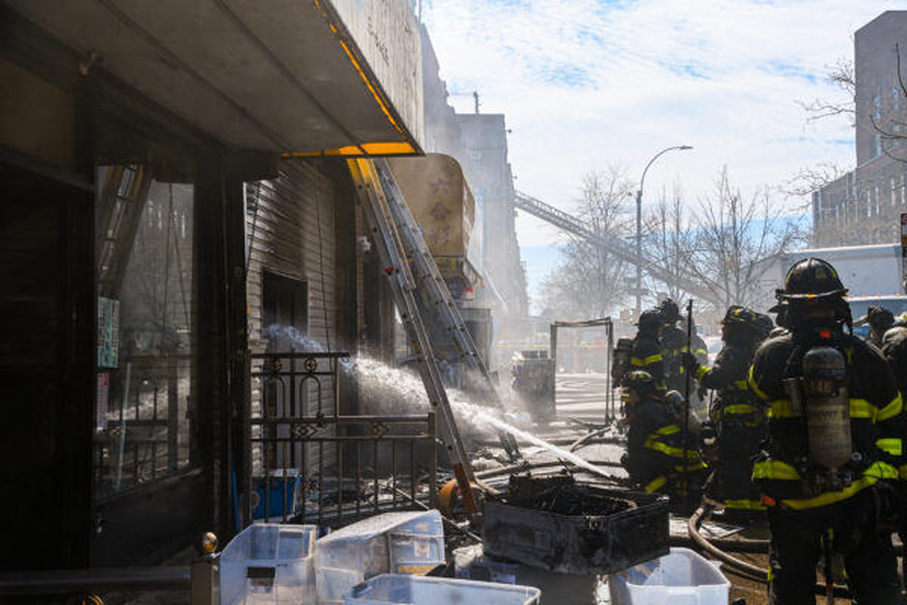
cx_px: 454
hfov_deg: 50.7
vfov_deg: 35.1
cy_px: 302
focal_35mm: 38
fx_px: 957
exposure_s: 1/1250
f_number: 8
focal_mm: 38
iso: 400
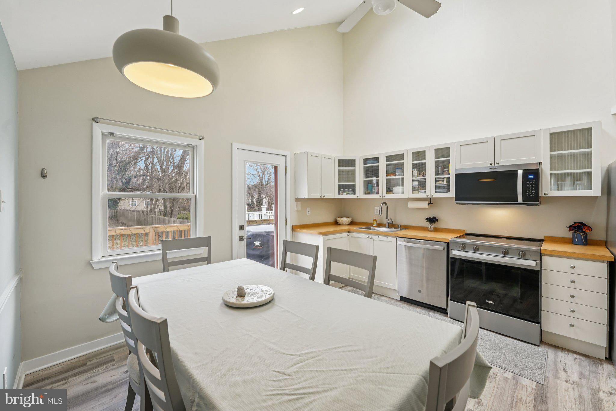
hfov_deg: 104.3
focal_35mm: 14
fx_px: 240
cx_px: 308
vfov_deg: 81.2
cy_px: 206
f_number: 8
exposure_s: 1/40
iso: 500
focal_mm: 14
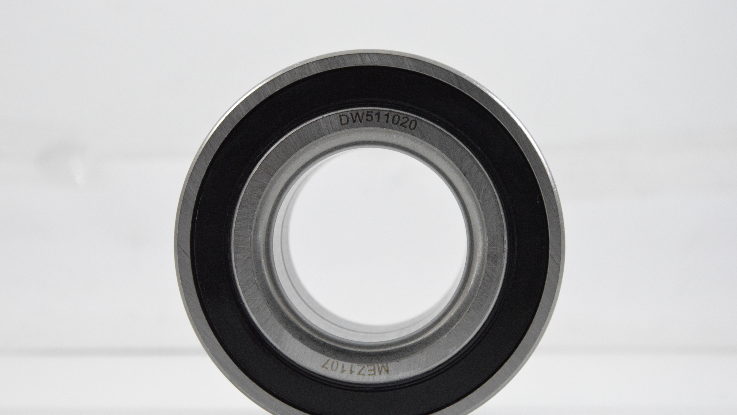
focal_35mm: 119
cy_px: 233
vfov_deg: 10.2
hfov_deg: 18.1
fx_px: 2316
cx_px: 370
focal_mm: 75
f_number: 8
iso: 3200
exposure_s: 1/100
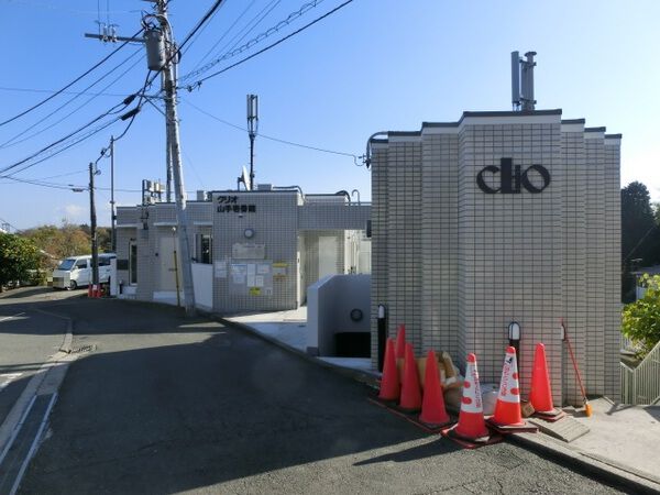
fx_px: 458
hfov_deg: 71.6
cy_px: 248
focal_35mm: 24
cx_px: 330
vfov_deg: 56.8
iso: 80
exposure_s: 1/200
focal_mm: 4.24
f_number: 7.9
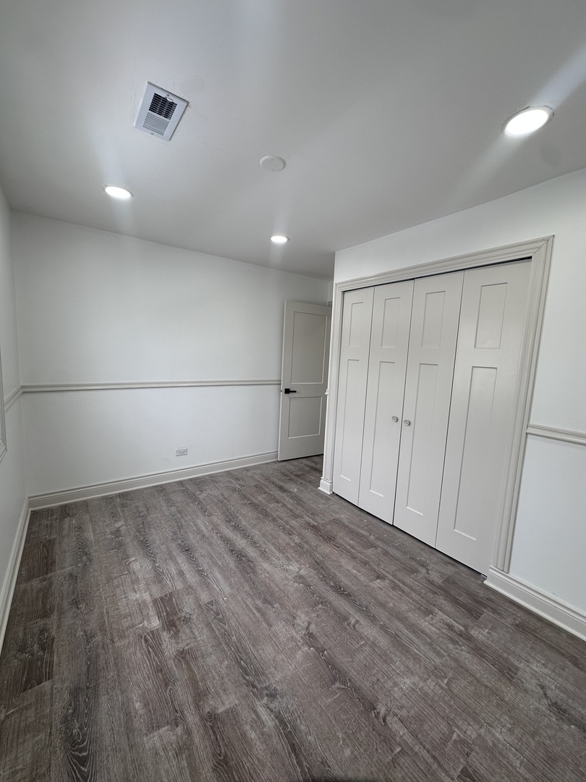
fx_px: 316
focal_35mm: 14
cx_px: 293
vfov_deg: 102.1
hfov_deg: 85.7
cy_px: 391
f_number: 2.2
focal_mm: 2.22
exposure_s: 1/99
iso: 40
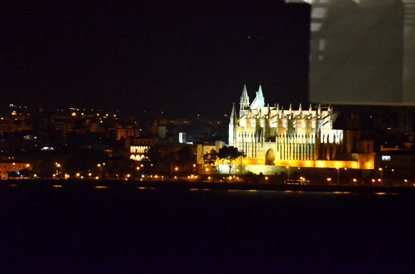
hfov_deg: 4.6
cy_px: 137
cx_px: 208
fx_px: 5175
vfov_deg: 3.0
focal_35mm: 450
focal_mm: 300
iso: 6400
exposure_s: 1/15
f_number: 5.6
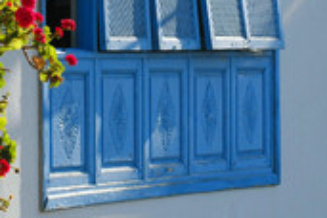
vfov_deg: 3.6
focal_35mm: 377
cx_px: 192
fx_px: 3424
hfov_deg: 5.5
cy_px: -4
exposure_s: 1/250
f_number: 8
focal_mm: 102
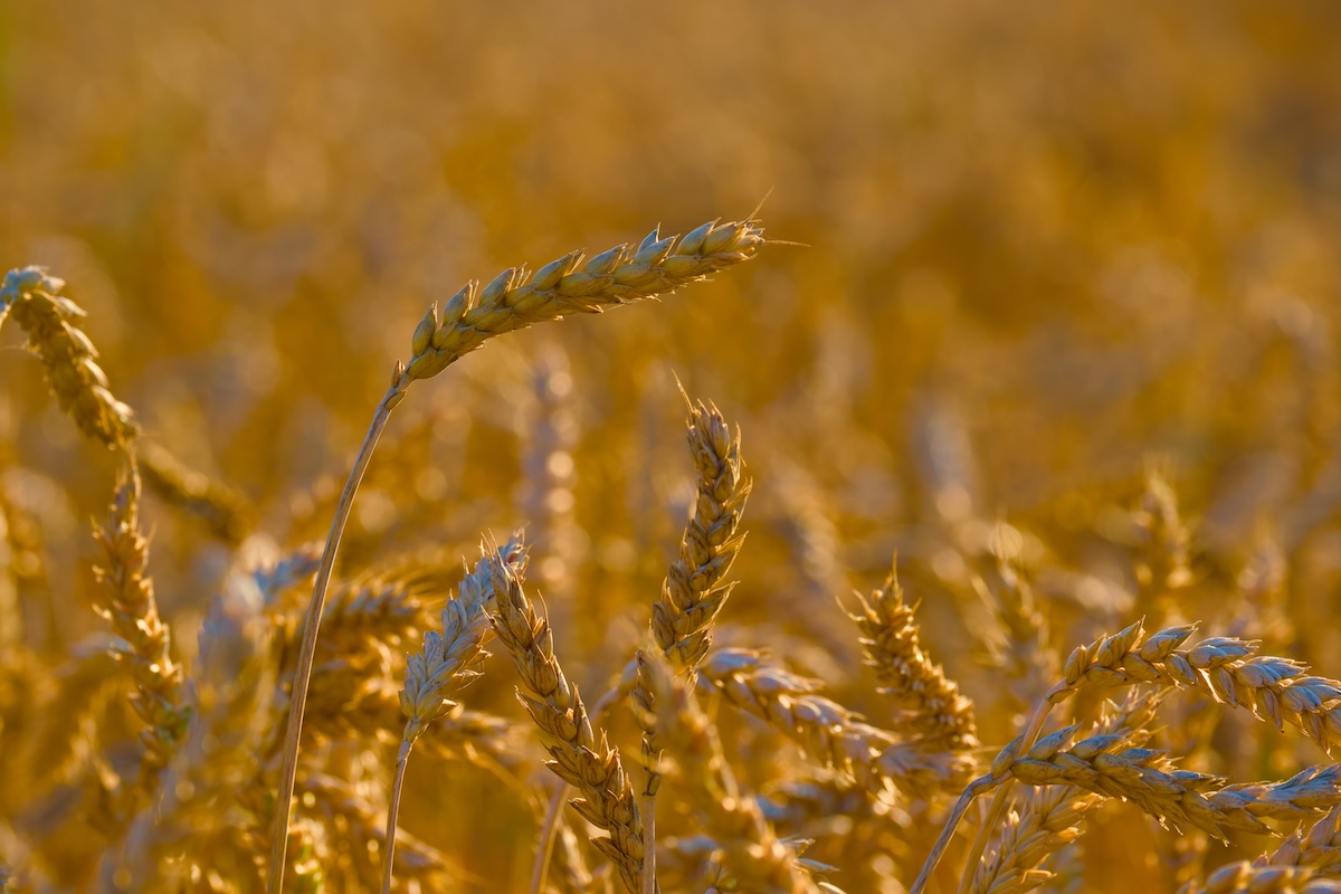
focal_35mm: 198
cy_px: 447
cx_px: 670
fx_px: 7375
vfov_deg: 6.9
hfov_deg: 10.4
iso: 160
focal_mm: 132
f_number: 8
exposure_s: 1/125
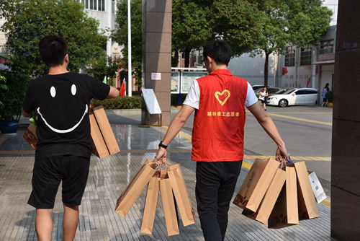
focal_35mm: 65
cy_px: 120
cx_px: 180
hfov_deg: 30.9
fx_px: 650
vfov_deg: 20.9
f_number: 9
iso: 800
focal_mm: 65
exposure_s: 1/1250
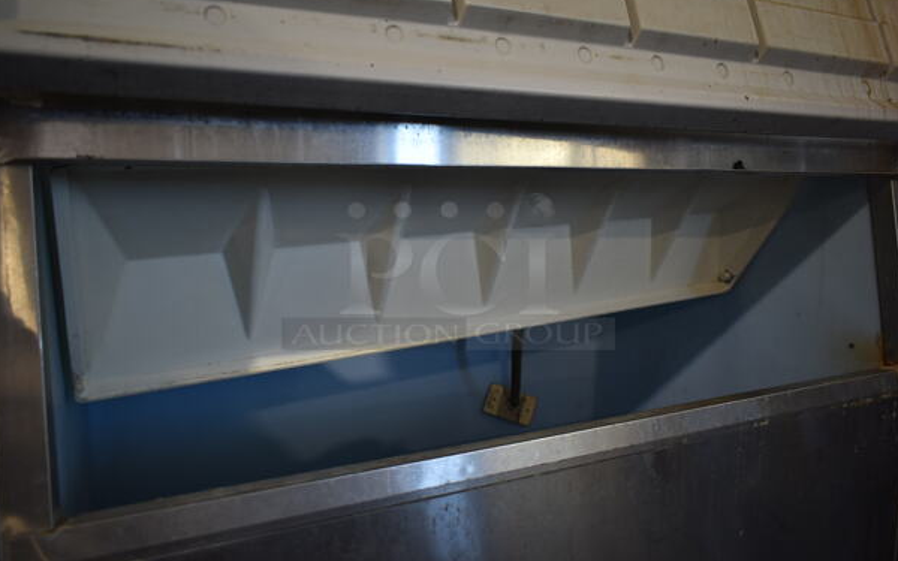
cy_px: 271
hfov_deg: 66.5
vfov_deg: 44.5
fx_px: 685
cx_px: 449
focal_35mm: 28
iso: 360
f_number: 3.5
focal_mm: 18
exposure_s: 1/30
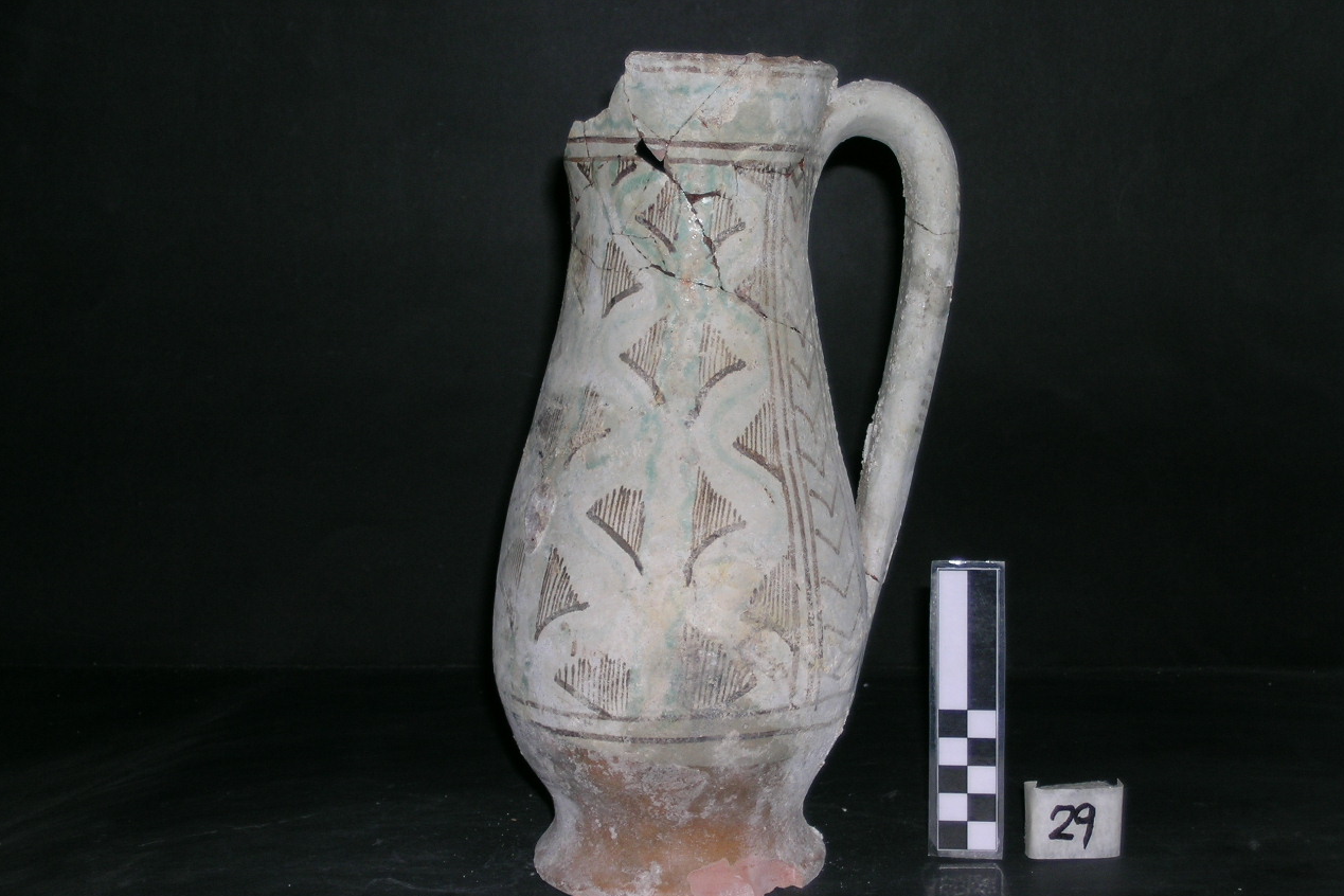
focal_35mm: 64
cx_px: 670
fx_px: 2389
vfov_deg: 21.2
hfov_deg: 31.4
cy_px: 471
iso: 50
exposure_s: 1/121
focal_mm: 12.6
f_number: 3.7
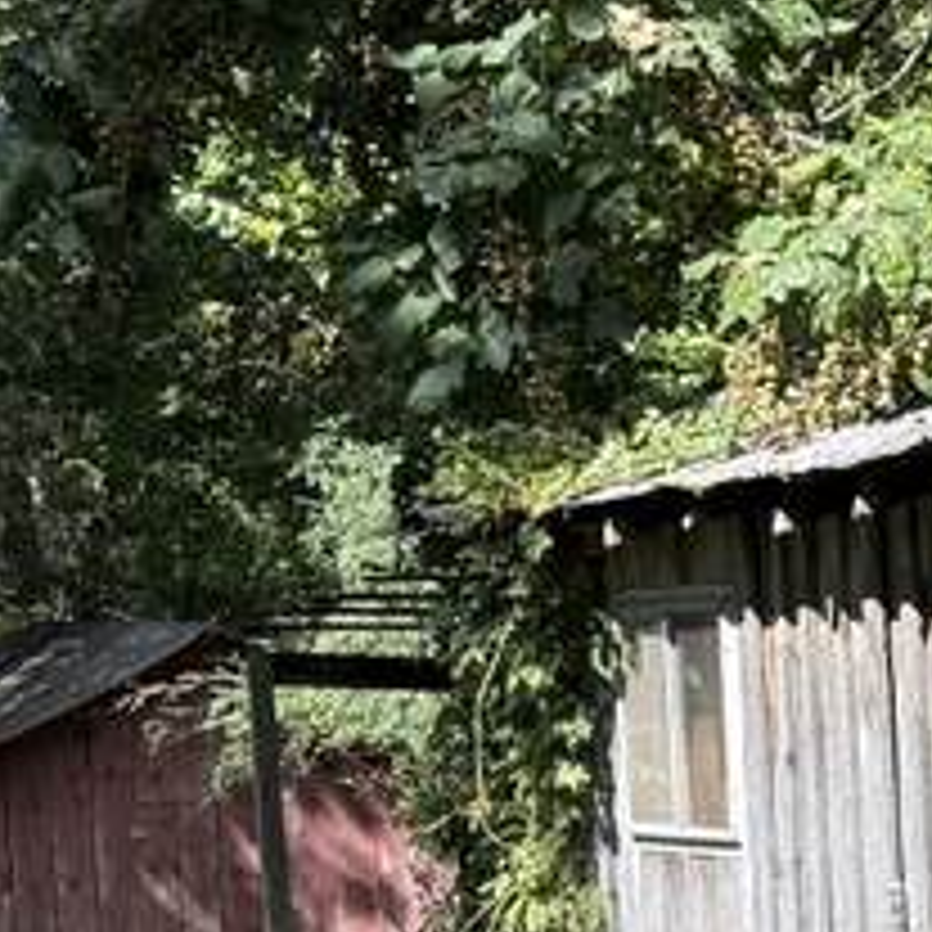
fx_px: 3990
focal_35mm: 131
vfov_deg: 12.9
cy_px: 1198
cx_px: 1643
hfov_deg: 12.3
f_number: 1.78
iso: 100
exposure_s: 1/1437
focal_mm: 6.76
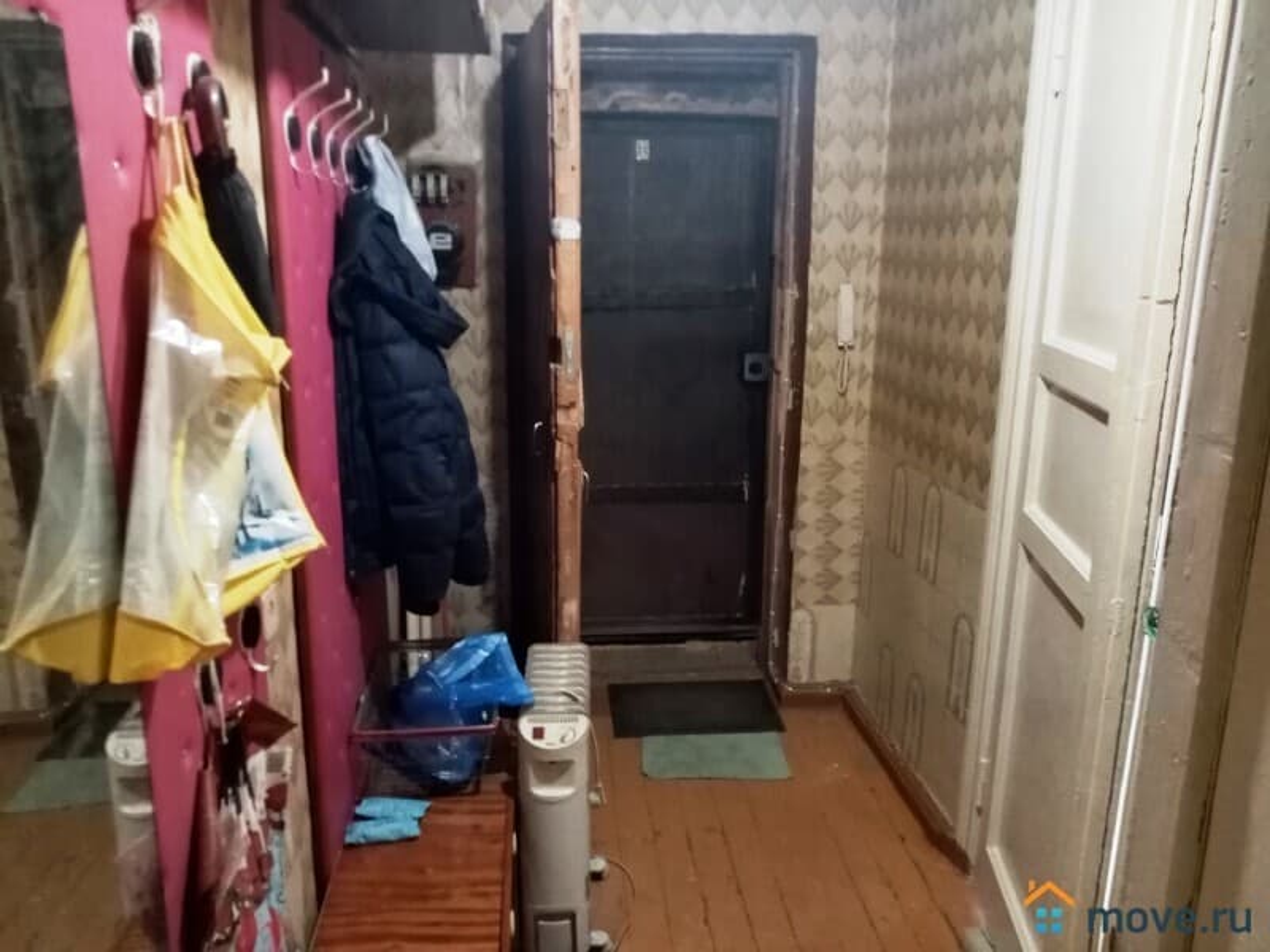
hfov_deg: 67.3
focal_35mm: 26
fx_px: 954
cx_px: 635
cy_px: 476
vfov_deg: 53.1
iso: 962
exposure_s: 1/20
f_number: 1.8
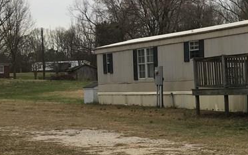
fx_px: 567
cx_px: 308
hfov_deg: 22.5
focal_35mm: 84
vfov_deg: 15.4
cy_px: 125
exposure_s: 1/120
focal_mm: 4.15
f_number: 2.2
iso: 25
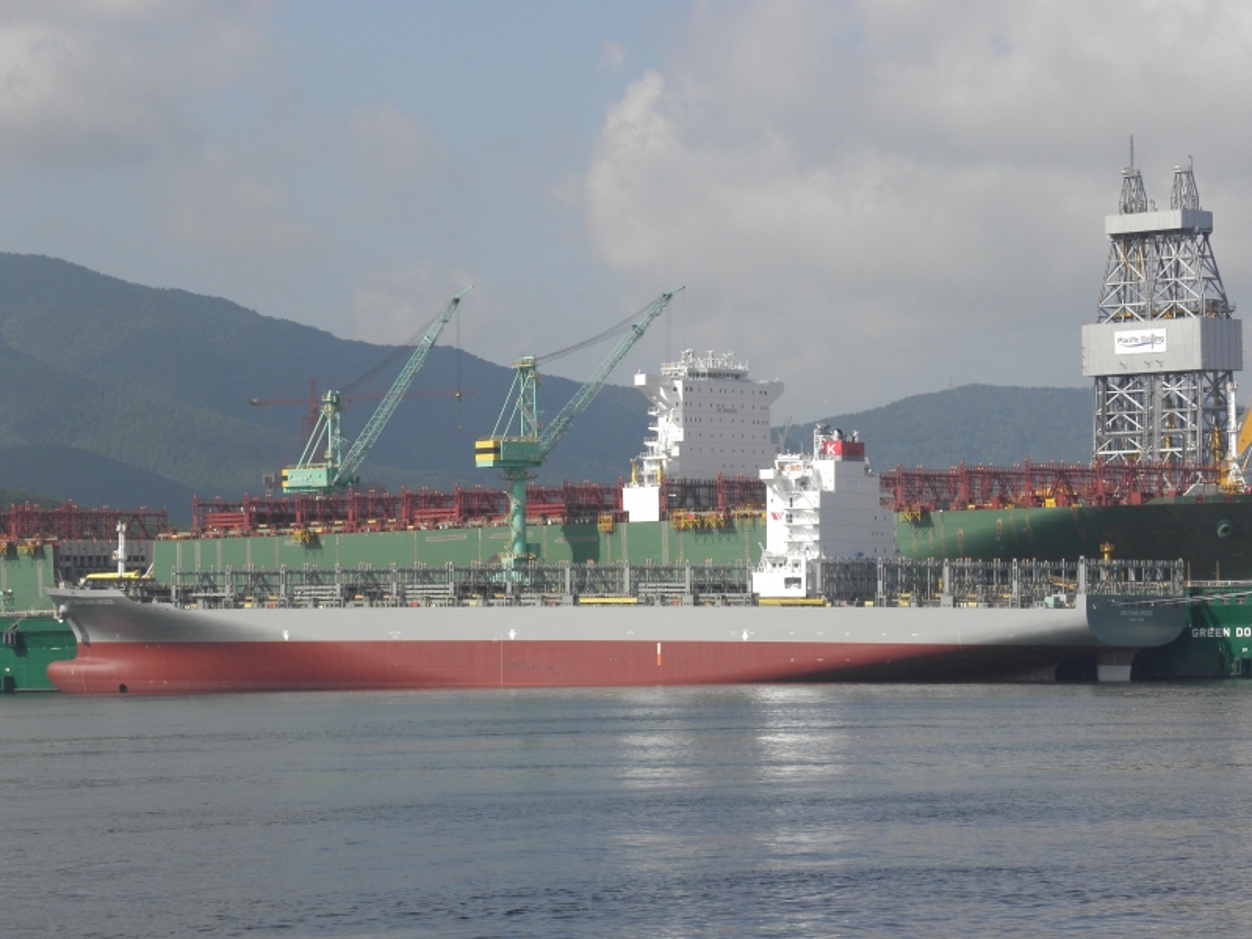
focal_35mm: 132
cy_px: 470
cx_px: 626
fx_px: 4774
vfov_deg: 11.2
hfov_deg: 14.9
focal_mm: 23.64
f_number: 5.6
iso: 64
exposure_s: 1/320
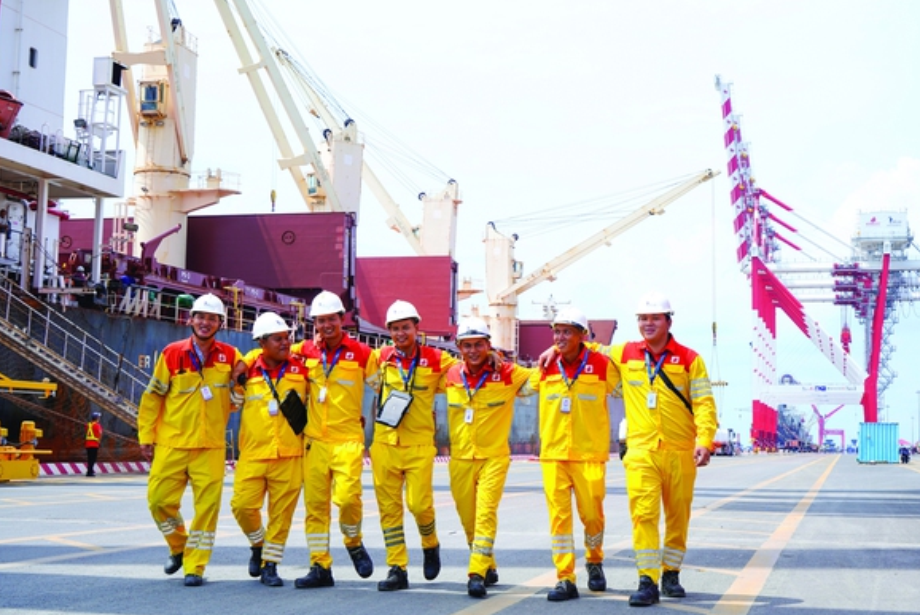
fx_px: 1329
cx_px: 498
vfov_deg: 26.0
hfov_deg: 38.1
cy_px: 313
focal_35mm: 52
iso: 100
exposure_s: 1/250
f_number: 7.1
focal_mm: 47
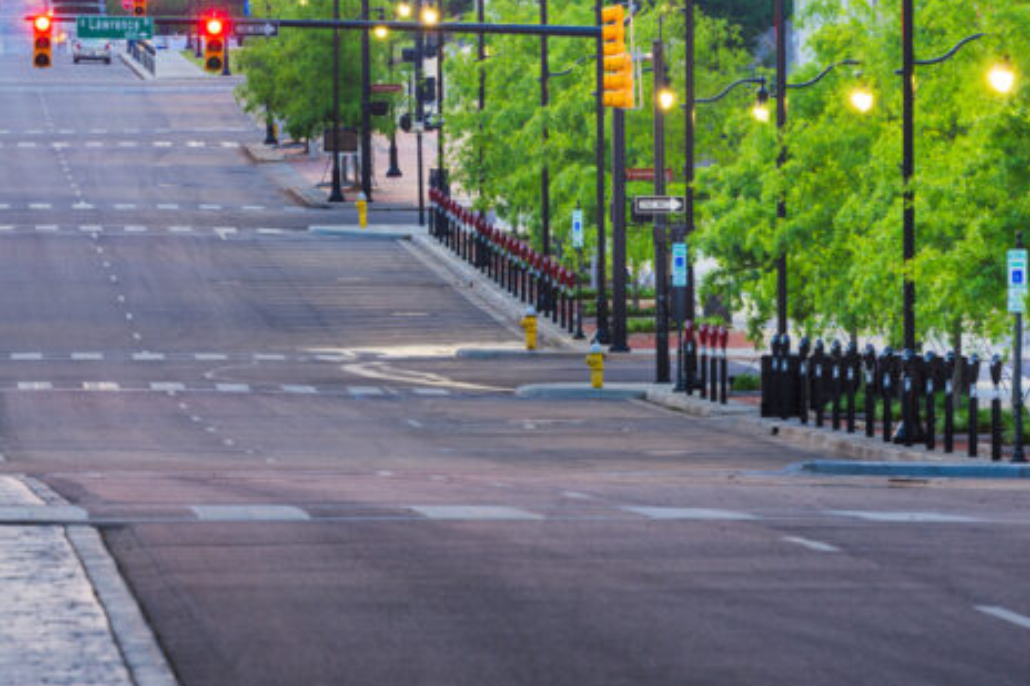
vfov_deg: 3.0
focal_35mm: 453
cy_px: -150
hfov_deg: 4.5
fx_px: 12956
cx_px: -53
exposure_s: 3
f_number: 11
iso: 64
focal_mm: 175
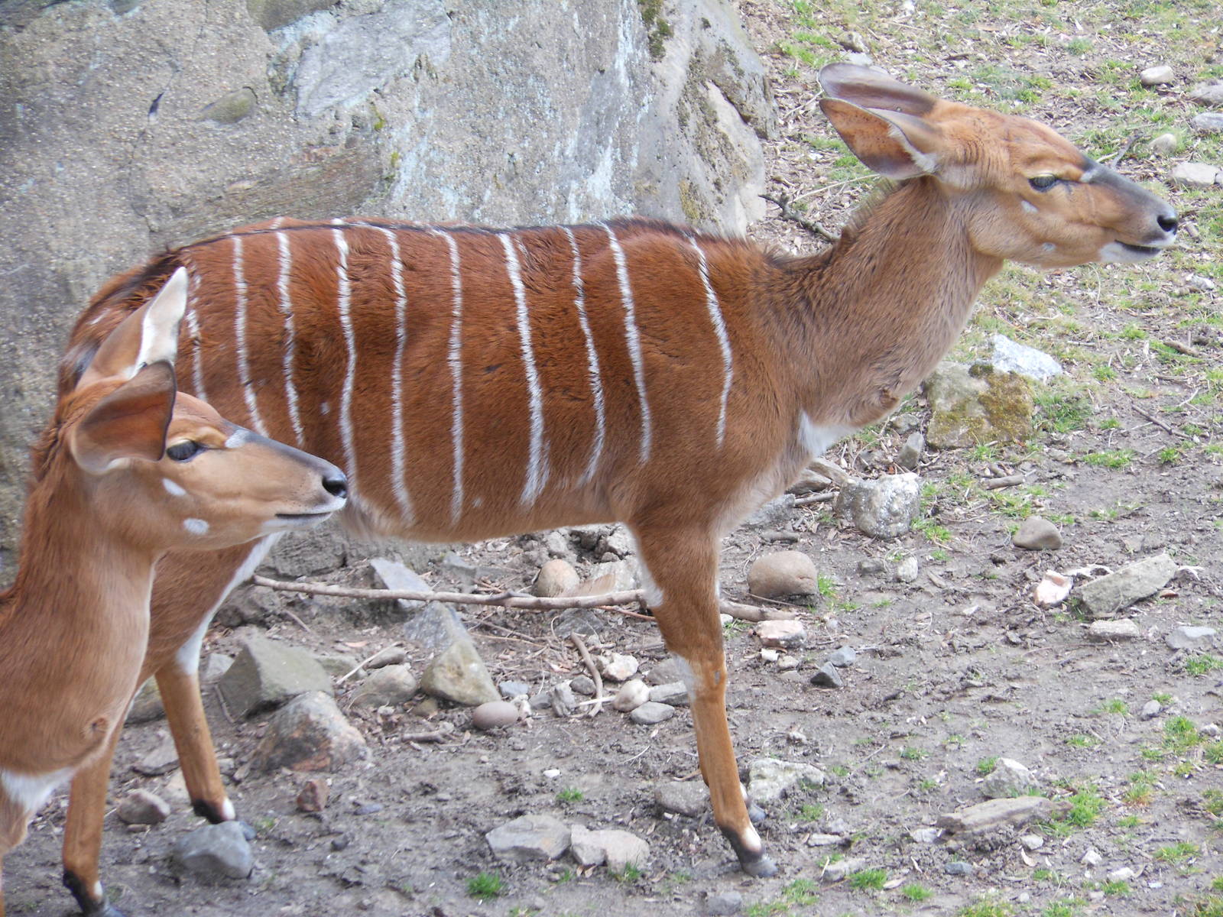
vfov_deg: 8.9
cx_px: 612
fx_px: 5865
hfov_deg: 11.9
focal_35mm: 166
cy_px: 458
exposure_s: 1/30
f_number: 5.5
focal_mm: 29.8
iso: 100
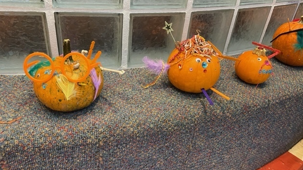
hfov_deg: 66.0
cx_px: 154
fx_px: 233
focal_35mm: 29
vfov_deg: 39.9
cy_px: 64
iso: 320
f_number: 1.6
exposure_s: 1/60
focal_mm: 4.2
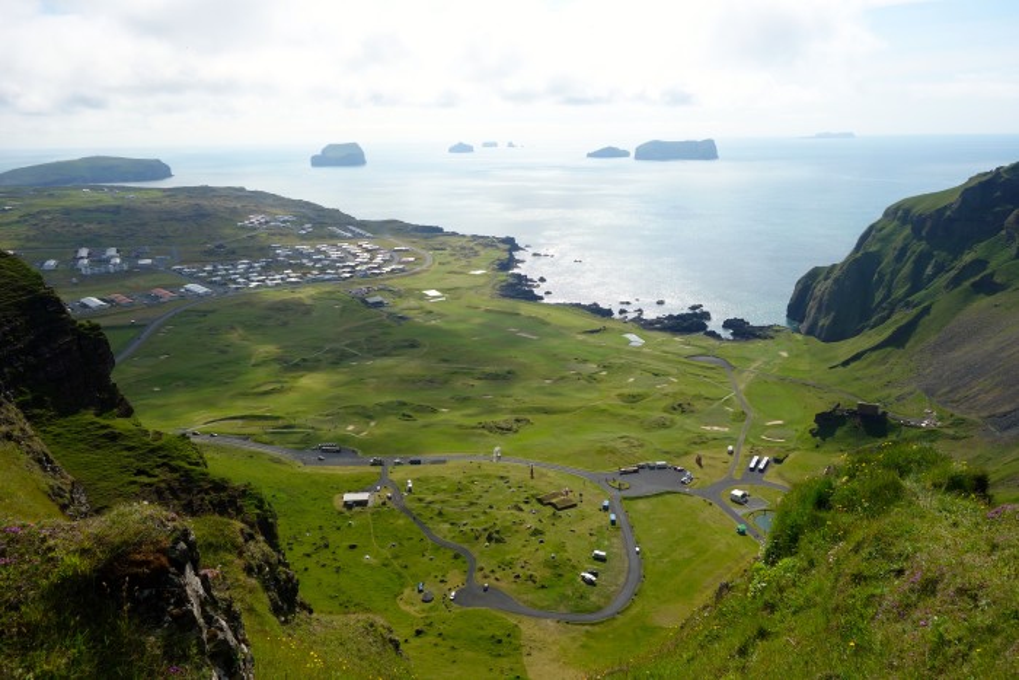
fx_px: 793
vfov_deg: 46.4
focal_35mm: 28
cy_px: 340
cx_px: 510
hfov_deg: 65.5
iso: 125
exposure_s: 1/640
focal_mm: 10.4
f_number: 5.6
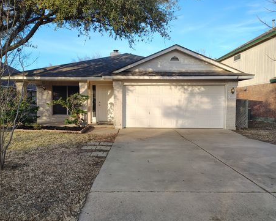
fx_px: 212
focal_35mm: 26
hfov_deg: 66.0
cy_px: 113
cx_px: 132
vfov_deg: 54.9
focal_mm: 5.56
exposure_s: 1/313
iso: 100
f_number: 1.8
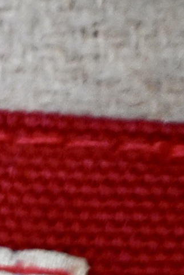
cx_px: -223
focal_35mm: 285
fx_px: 2183
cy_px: 495
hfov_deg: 4.7
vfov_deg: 7.0
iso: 1600
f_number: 5.3
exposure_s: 1/4
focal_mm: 35
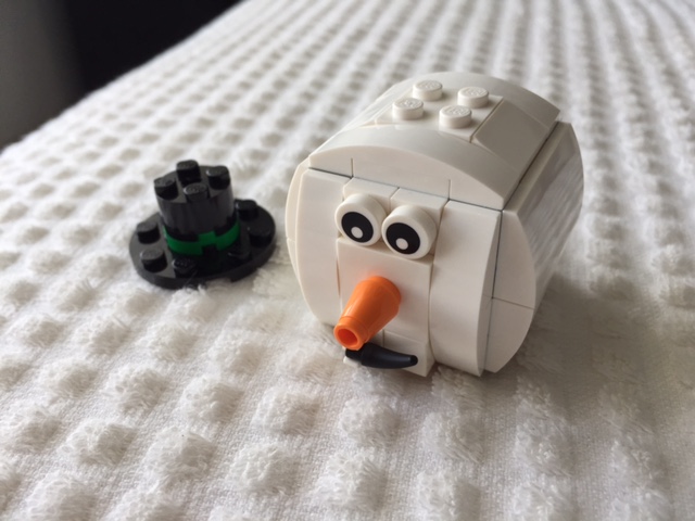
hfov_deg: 61.7
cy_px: 260
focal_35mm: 29
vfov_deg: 48.2
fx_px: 582
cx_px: 348
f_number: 2.2
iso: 50
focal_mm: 4.15
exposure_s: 1/120
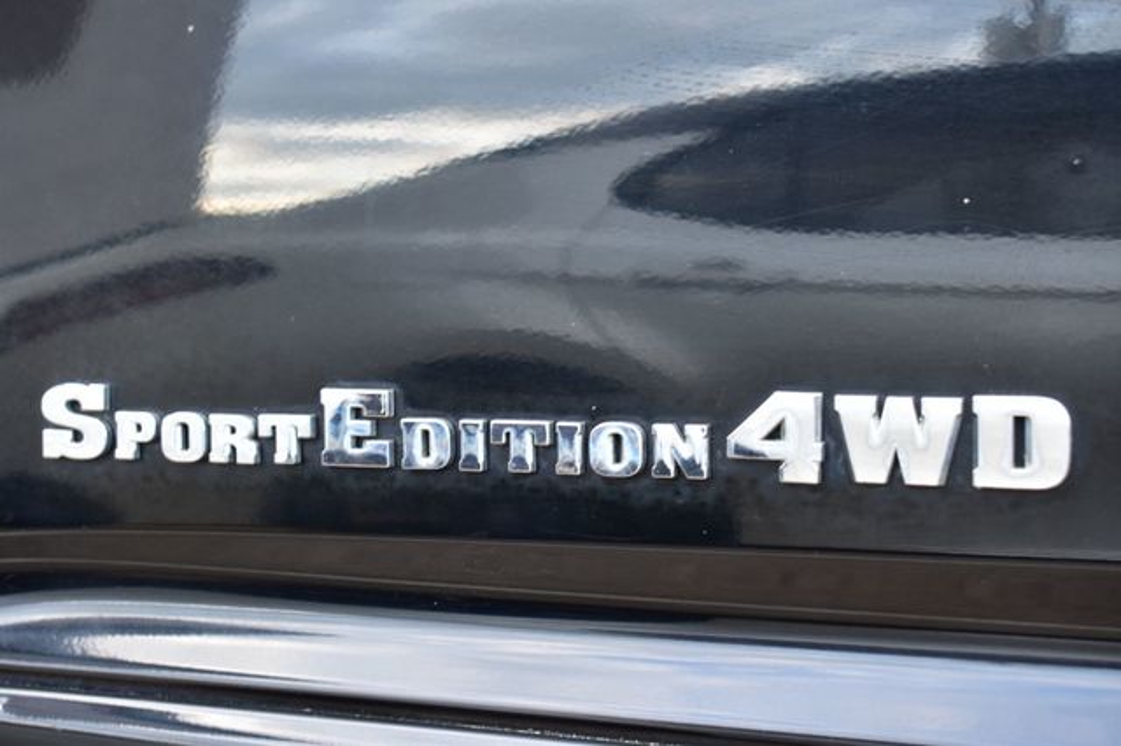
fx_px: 1774
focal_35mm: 57
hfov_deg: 35.1
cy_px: 373
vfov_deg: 23.8
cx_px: 560
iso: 400
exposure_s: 1/20
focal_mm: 38
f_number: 6.3
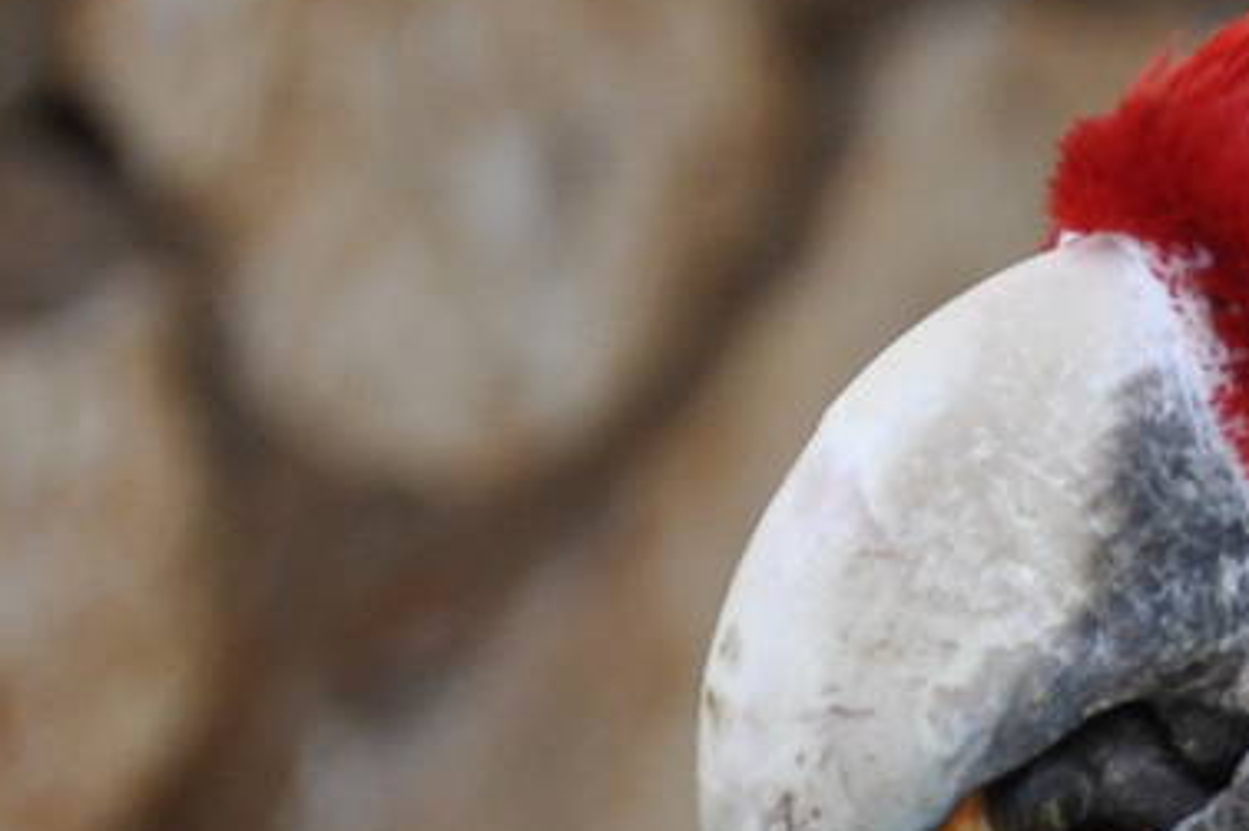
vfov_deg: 2.1
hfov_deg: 3.1
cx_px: 1988
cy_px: 1127
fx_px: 23169
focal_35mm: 668
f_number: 5.6
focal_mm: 105
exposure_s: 1/160
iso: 800
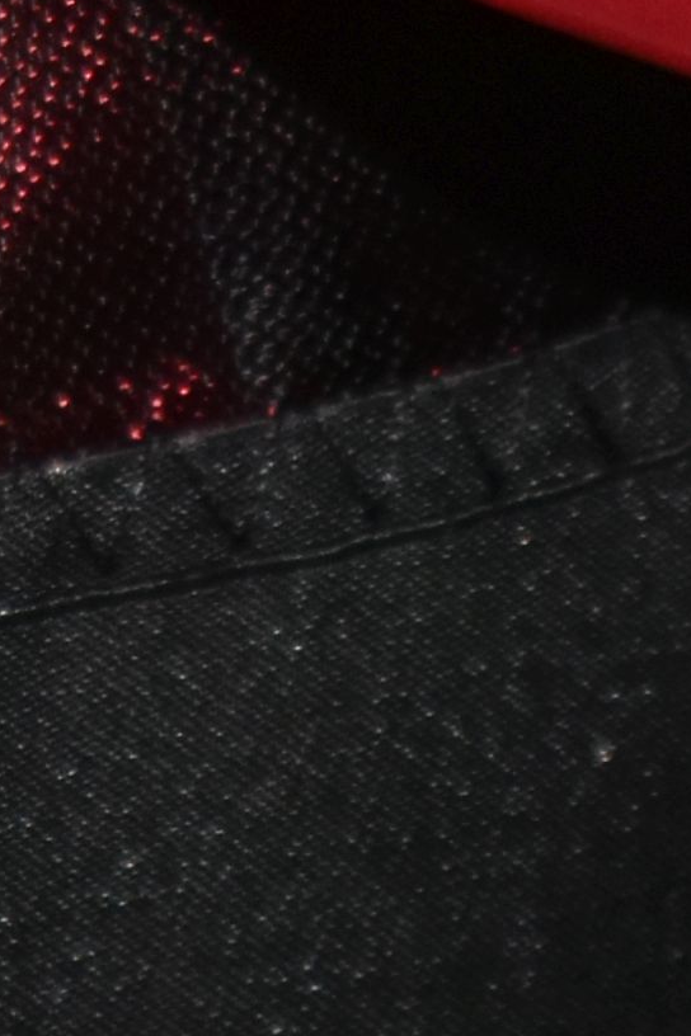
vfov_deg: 3.4
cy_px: 1727
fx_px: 17466
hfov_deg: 2.3
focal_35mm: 607
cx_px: -645
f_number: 6.3
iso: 800
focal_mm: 55
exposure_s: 1/60
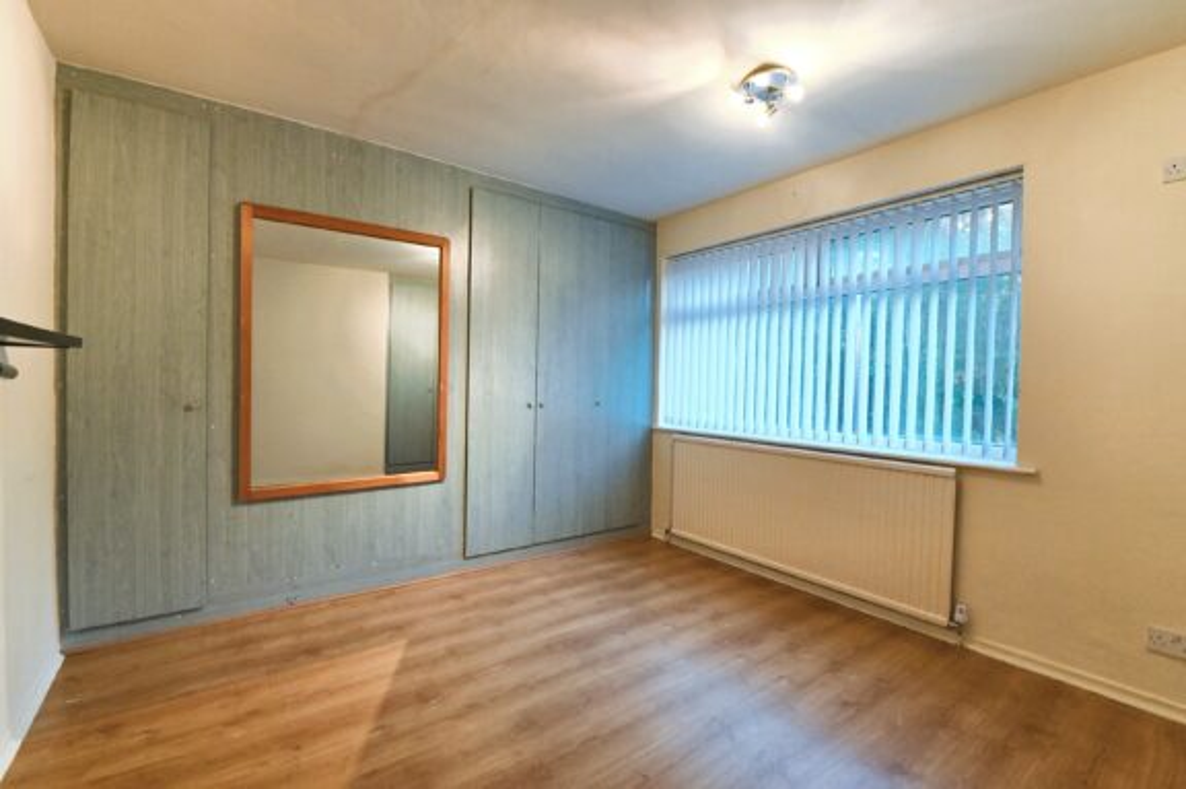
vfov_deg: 77.2
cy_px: 394
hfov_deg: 100.4
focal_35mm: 15
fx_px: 494
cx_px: 593
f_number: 10
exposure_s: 1/25
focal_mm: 15
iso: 2000
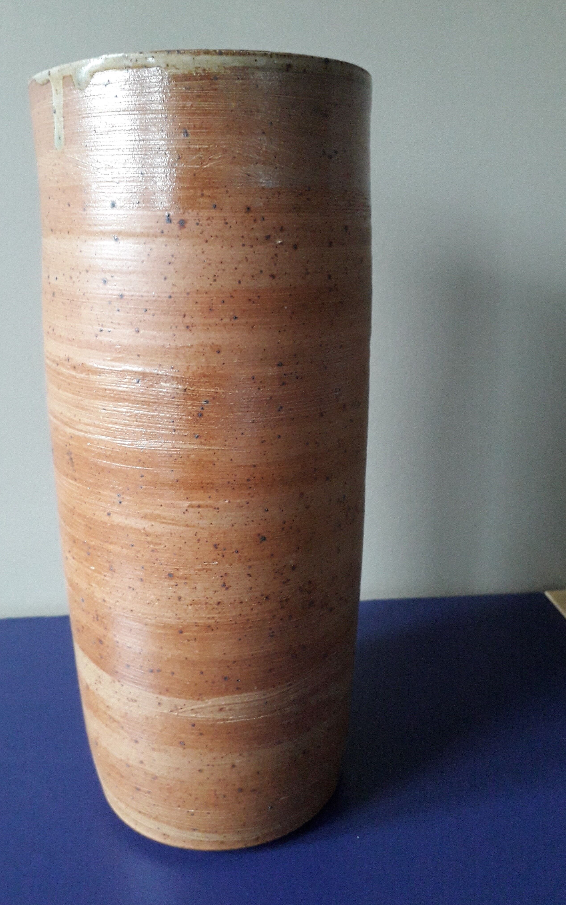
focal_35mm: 29
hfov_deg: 43.1
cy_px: 454
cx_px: 256
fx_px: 716
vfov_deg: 64.6
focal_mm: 3.6
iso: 250
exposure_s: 1/25
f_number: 1.9
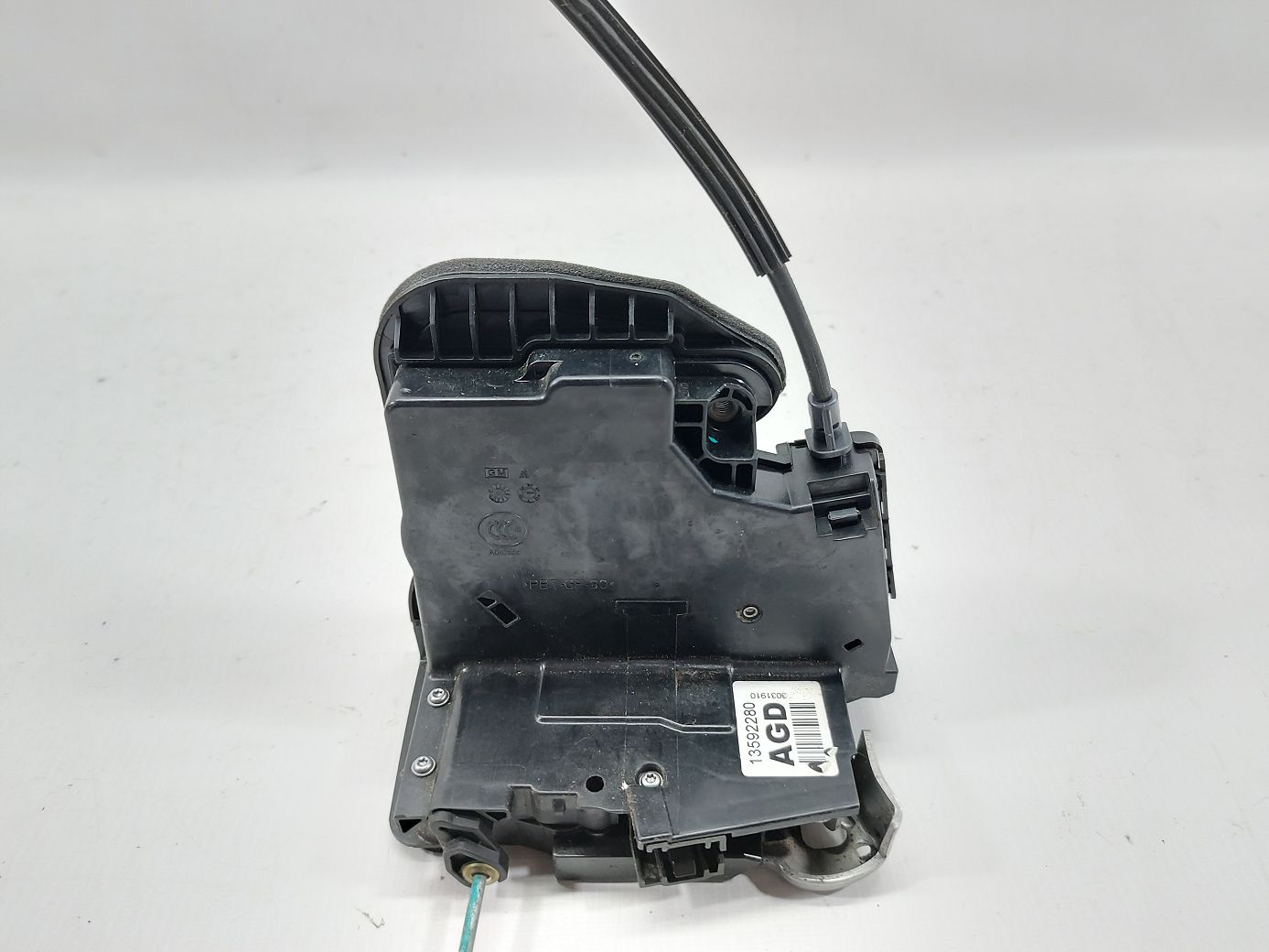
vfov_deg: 56.8
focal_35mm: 24
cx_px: 634
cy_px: 476
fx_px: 880
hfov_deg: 71.6
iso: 125
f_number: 1.8
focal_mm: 5.23
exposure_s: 1/50
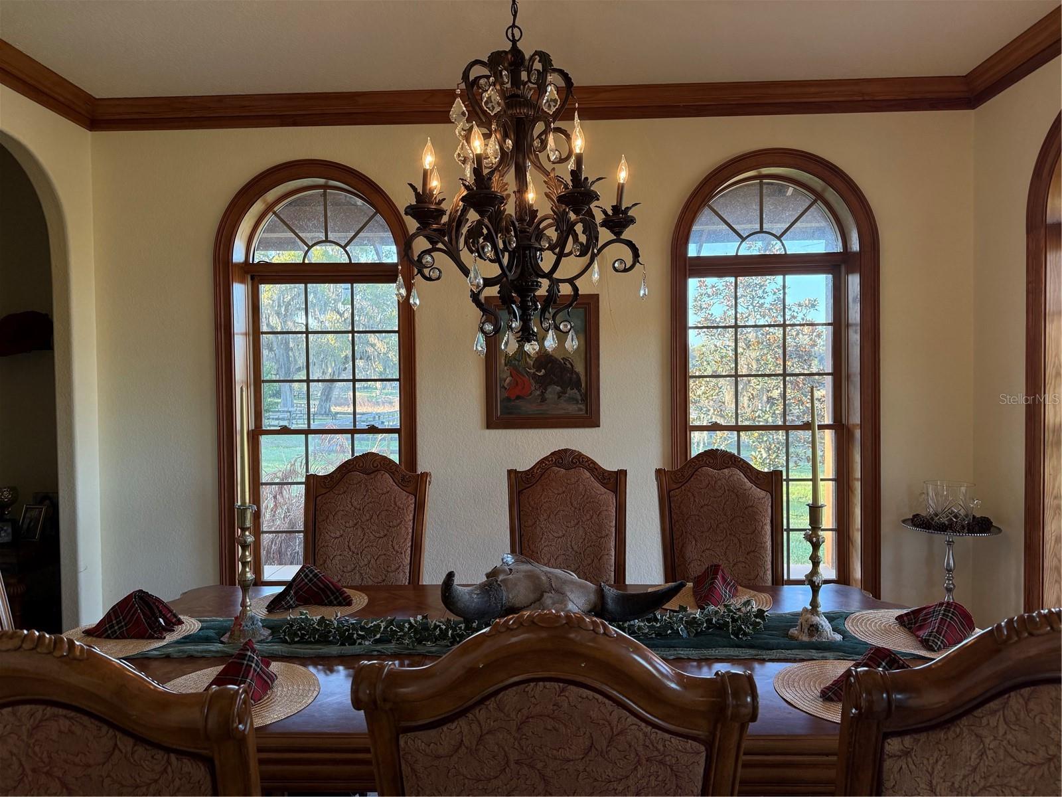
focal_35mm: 24
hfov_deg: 71.6
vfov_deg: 56.8
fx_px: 736
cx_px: 531
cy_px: 398
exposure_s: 1/210
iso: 200
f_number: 1.78
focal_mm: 6.76
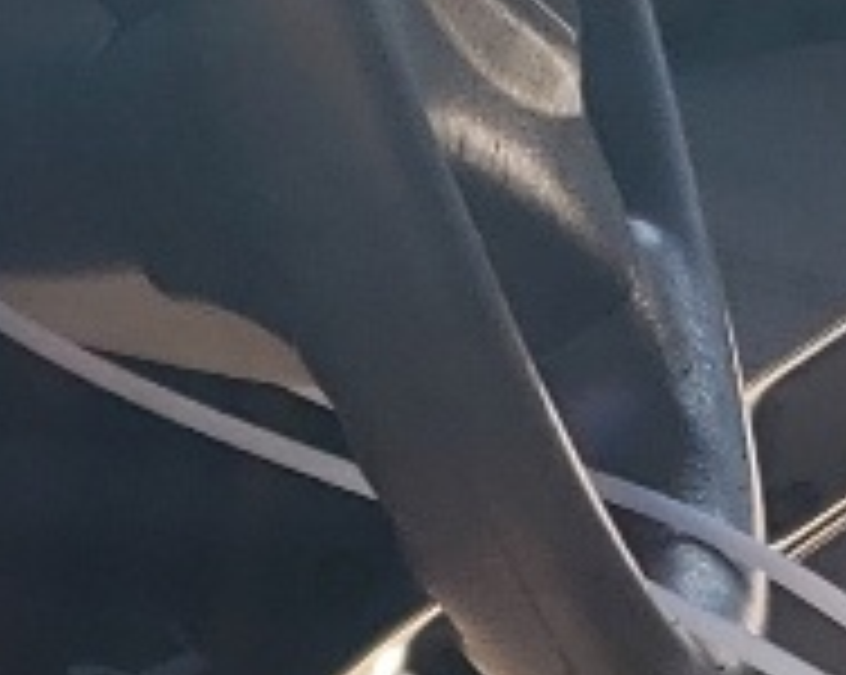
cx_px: 752
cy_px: 752
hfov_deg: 8.9
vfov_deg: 7.1
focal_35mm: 216
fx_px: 5403
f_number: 1.5
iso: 50
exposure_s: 1/1111
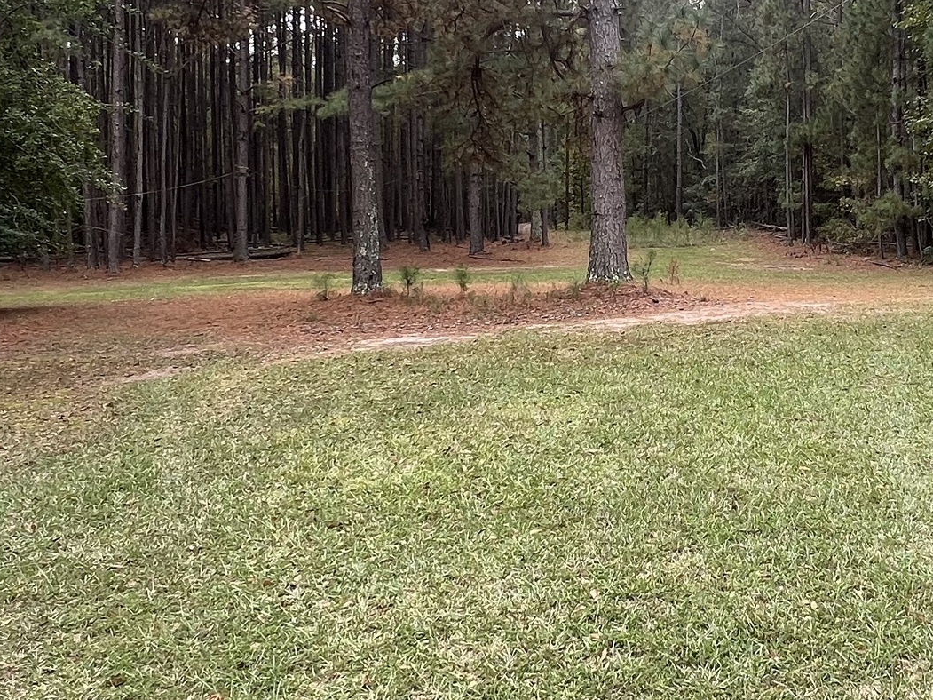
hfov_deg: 47.3
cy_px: 255
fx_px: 1024
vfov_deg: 37.4
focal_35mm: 38
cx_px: 688
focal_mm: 1.57
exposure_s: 1/103
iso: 32
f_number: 1.8
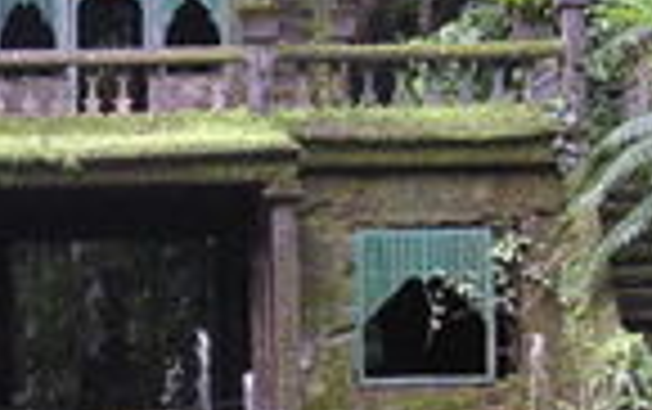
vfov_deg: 10.5
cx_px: 67
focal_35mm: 125
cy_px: 230
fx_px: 2224
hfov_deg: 16.5
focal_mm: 5.8
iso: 112
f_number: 2.8
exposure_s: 1/30
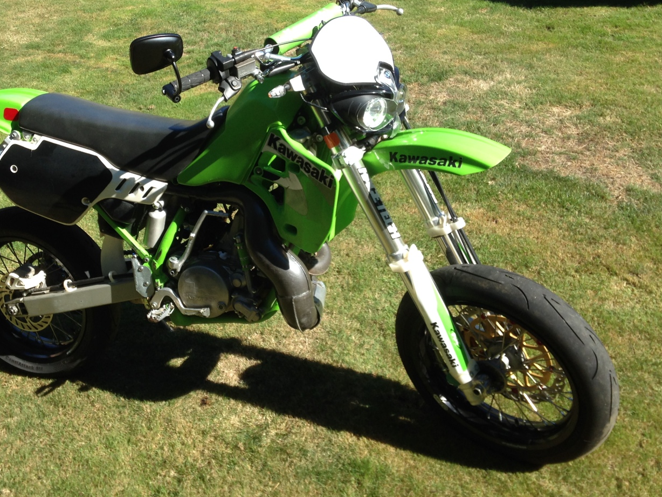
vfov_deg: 33.5
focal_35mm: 43
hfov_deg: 43.4
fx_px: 822
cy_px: 210
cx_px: 241
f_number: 2.4
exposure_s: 1/630
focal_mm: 4.12
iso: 50
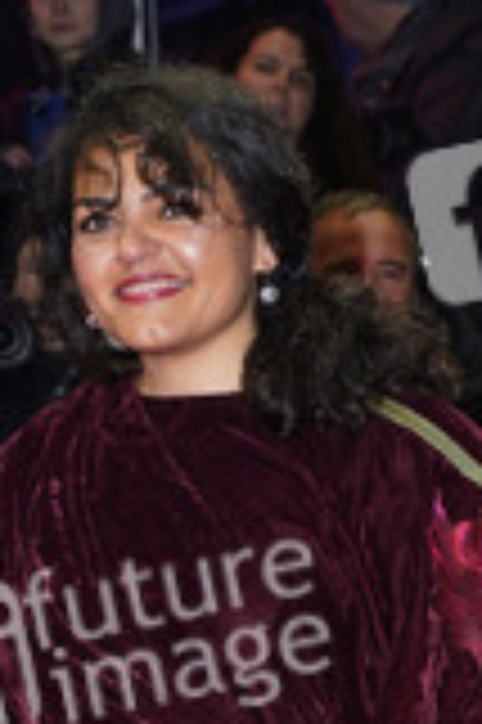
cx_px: 230
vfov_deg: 12.6
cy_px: 872
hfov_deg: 8.6
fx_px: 3200
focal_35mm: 159
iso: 800
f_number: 5.6
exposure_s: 1/160
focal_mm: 64
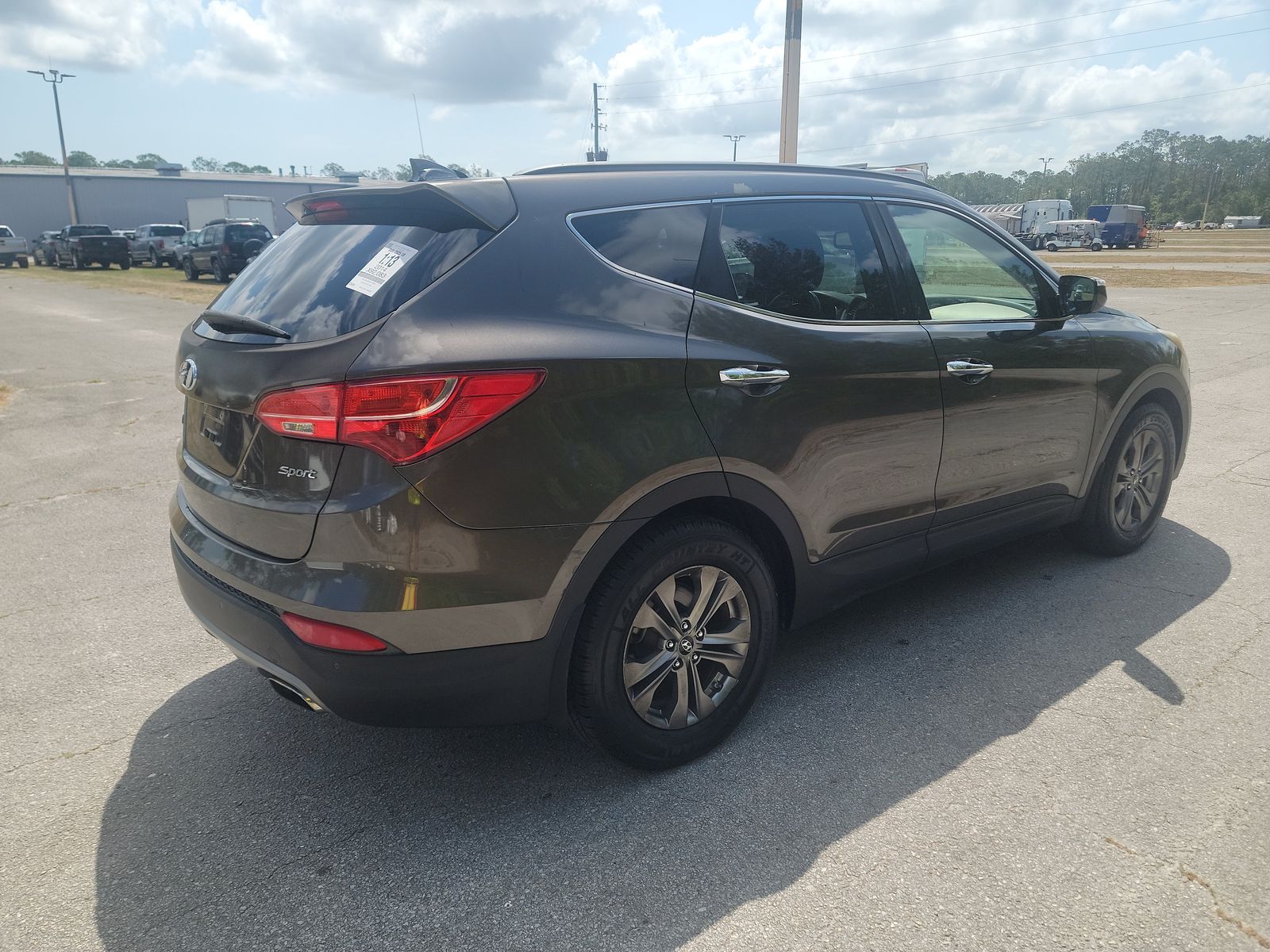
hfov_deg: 71.6
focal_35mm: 24
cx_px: 635
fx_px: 881
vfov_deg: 56.8
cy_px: 476
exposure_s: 1/906
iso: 50
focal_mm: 6.7
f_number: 1.8
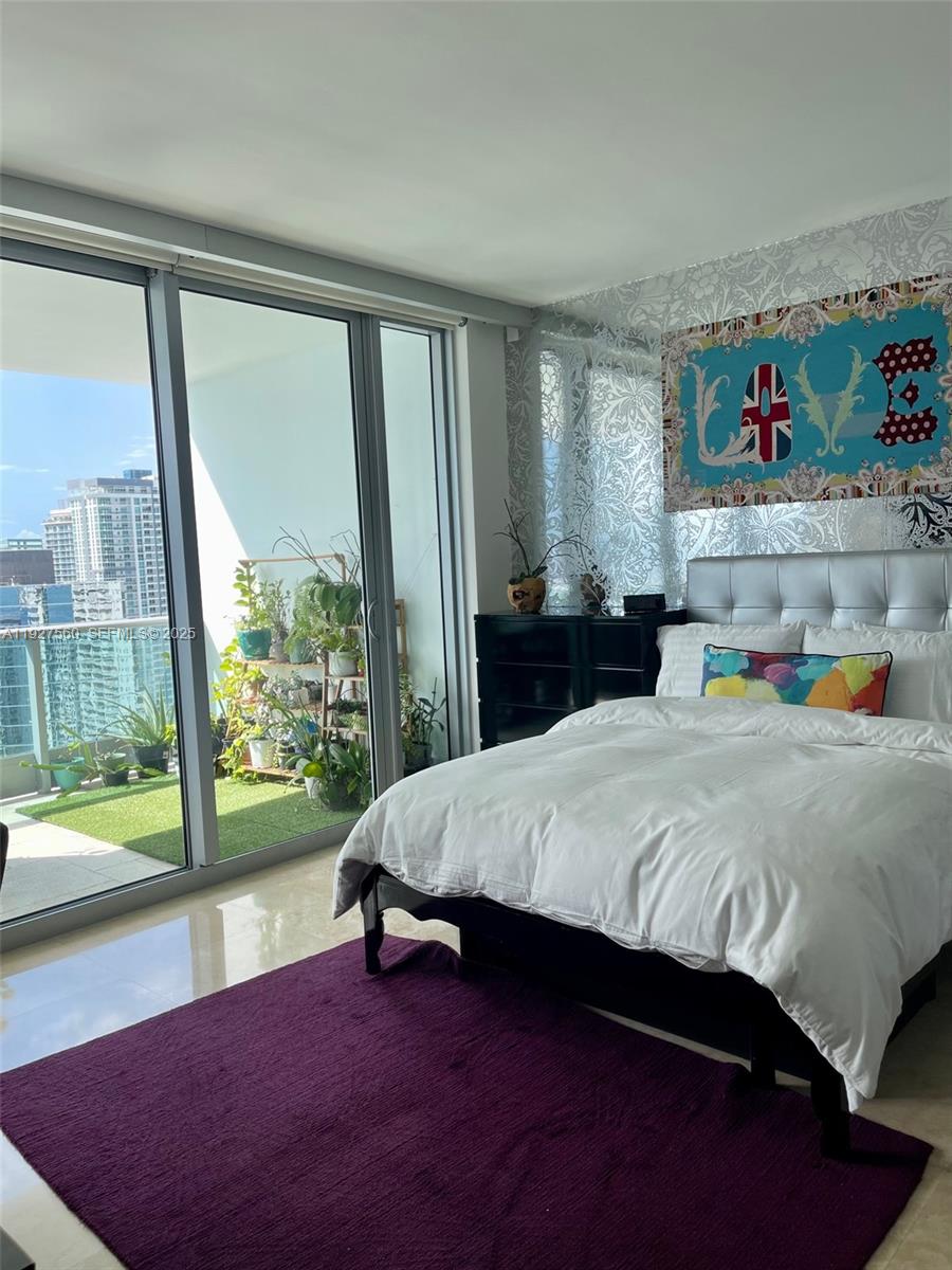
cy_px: 635
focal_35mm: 26
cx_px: 476
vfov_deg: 67.3
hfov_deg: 53.1
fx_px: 953
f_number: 1.6
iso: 32
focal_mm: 5.1
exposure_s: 1/496
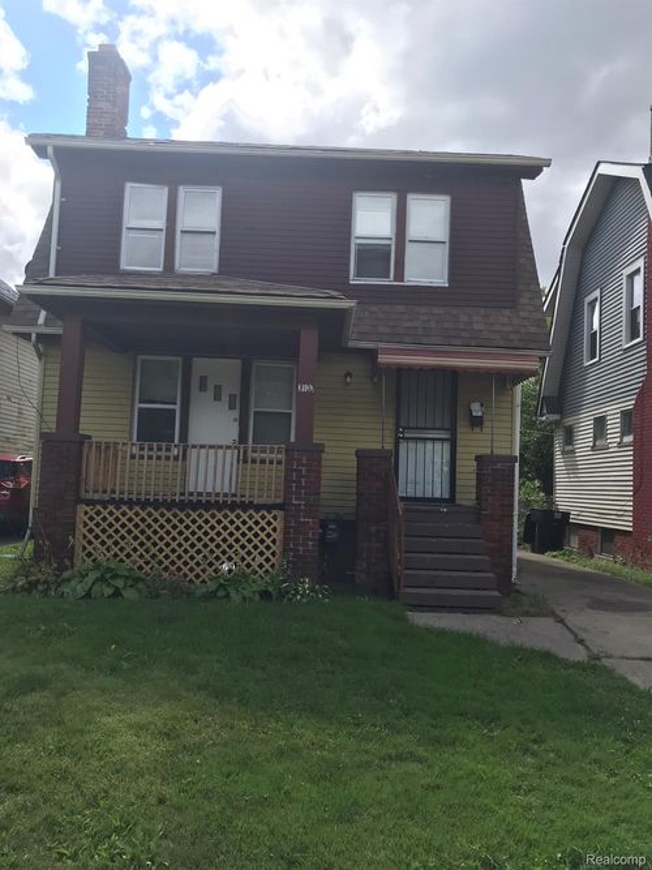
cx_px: 326
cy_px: 435
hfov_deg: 49.7
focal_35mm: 28
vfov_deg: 63.5
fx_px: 703
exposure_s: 1/1368
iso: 20
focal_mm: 3.99
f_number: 1.8
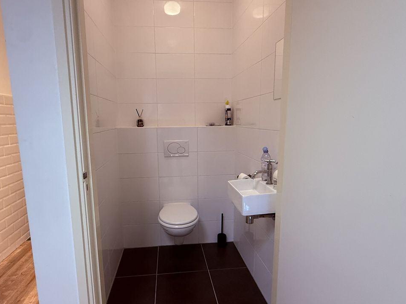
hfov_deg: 98.1
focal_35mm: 15
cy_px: 155
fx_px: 176
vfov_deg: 81.7
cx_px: 191
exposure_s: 1/50
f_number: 2.2
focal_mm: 2.22
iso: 320
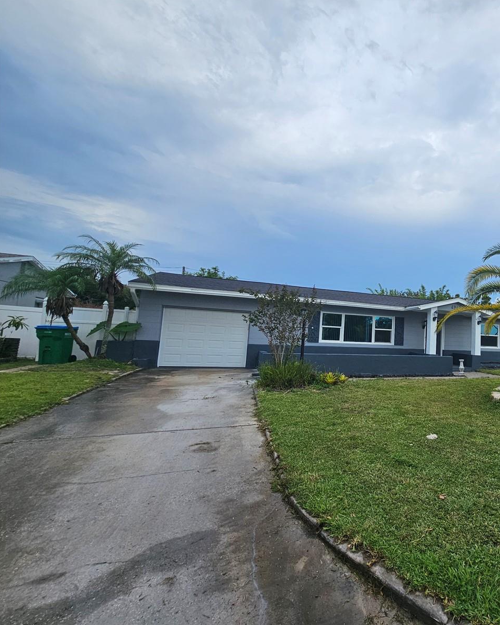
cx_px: 417
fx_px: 314
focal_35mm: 17
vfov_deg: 89.6
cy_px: 311
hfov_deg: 67.8
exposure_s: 1/2524
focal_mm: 2.2
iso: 50
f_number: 2.2
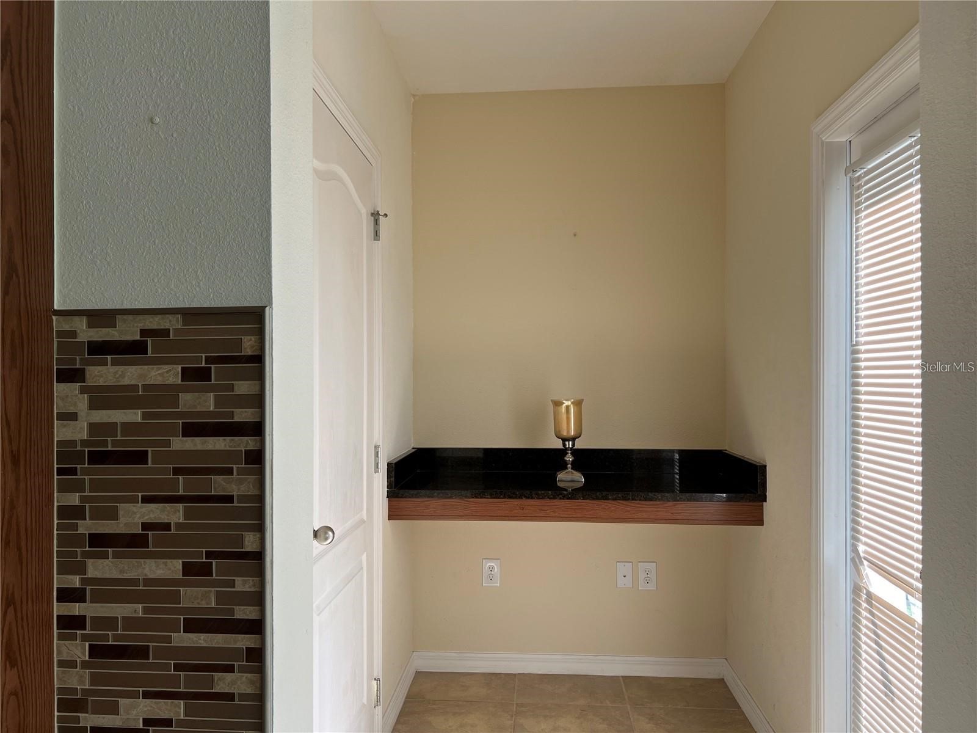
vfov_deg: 53.1
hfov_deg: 67.3
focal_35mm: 26
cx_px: 488
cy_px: 366
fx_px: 734
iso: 32
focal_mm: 5.7
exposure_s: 1/121
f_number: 1.5
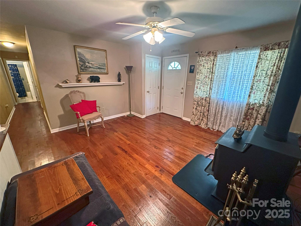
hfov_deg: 102.1
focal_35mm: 14
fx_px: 122
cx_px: 150
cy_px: 113
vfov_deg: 85.7
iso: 1000
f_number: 2.2
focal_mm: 2.22
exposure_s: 1/60
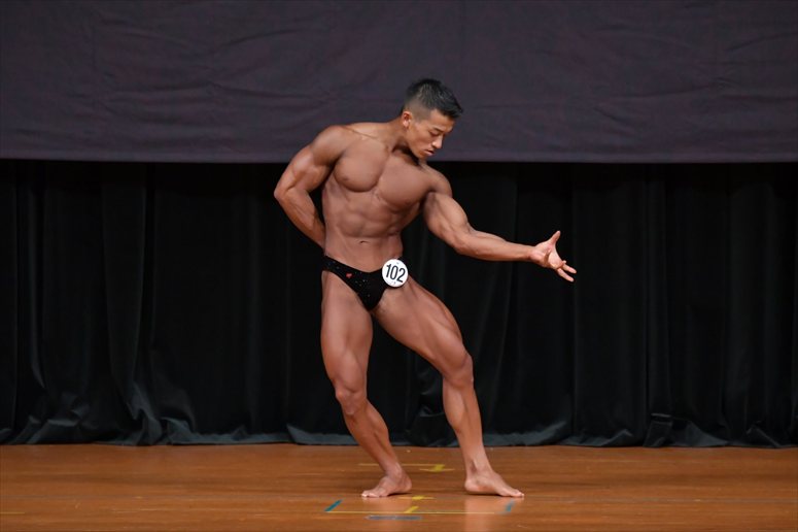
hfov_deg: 6.9
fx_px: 6647
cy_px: 266
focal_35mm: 300
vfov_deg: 4.6
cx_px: 399
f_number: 5.6
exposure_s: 1/400
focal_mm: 200
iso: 4000
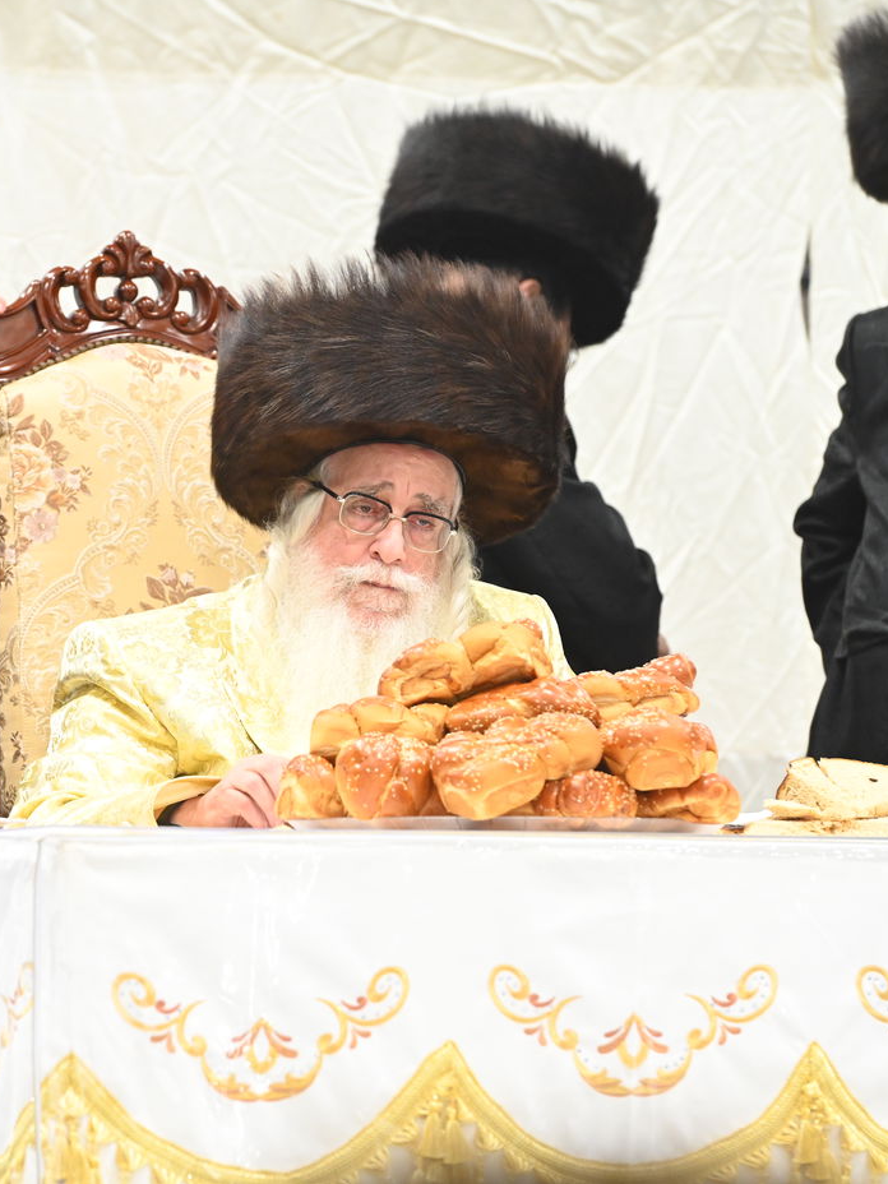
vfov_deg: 6.8
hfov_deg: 5.1
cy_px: 590
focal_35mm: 290
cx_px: 325
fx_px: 9919
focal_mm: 200
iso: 2500
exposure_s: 1/100
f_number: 6.3
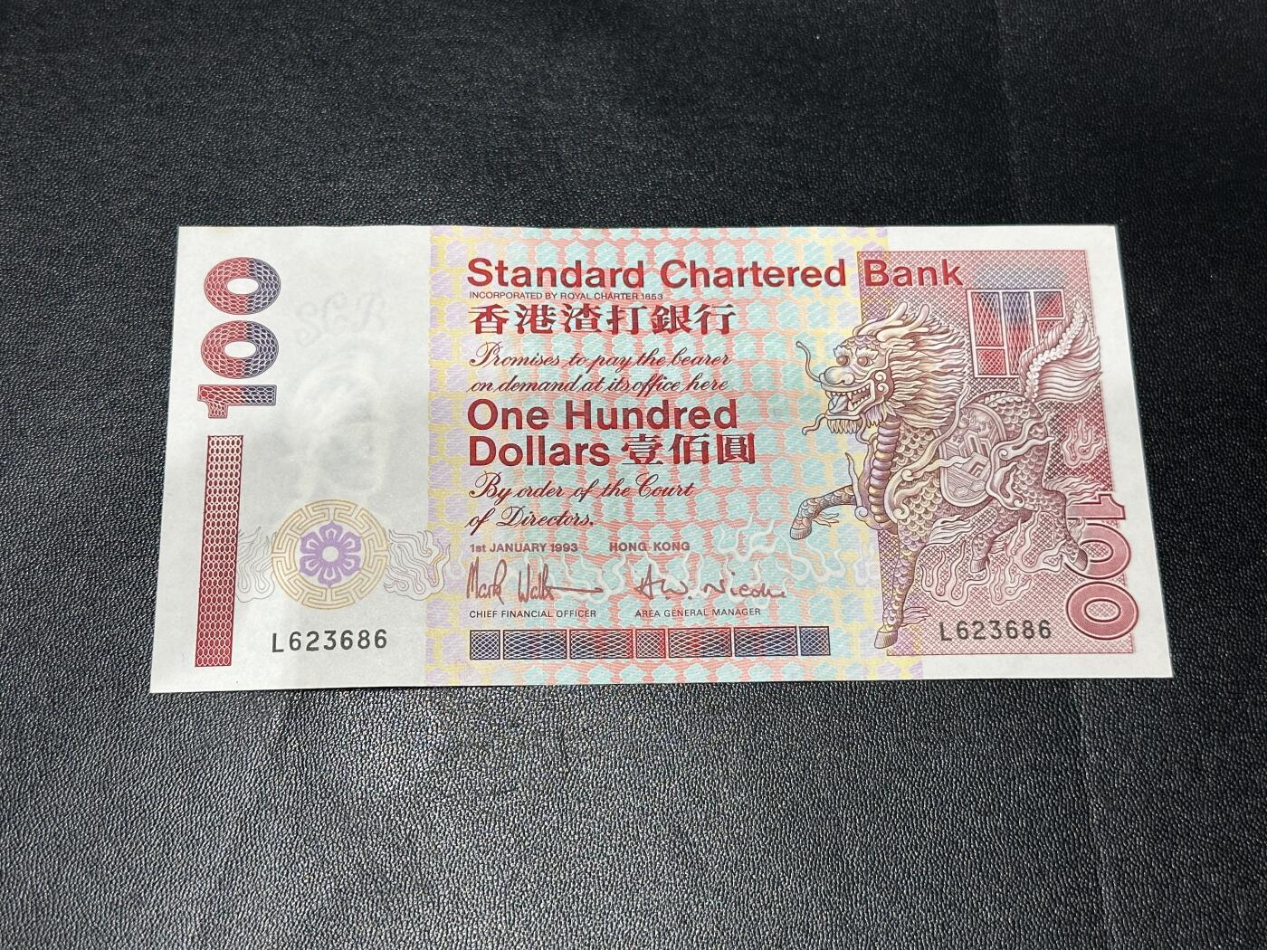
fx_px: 1757
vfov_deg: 30.3
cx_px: 634
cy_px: 475
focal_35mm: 48
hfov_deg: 39.7
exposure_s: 1/50
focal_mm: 6.86
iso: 100
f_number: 1.78
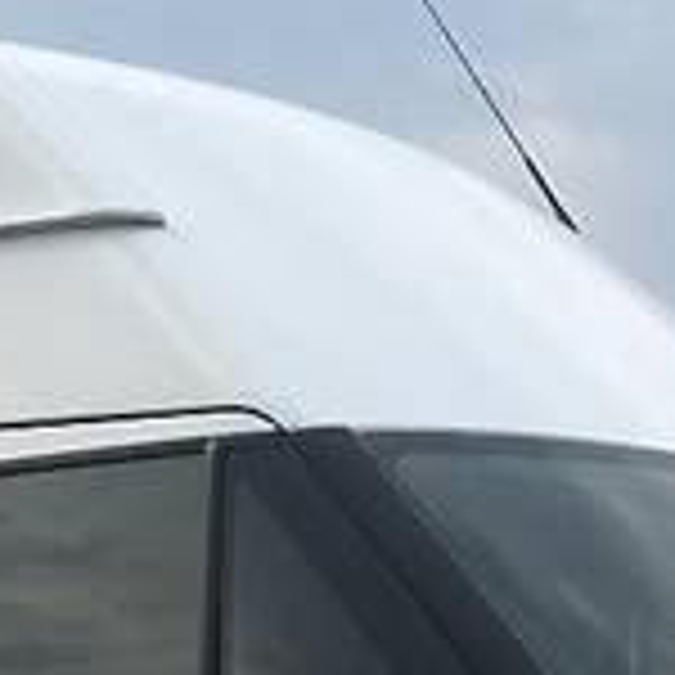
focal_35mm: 137
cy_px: 1197
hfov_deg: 12.7
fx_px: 3022
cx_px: 162
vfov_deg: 11.8
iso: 25
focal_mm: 4.2
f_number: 2.2
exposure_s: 1/962
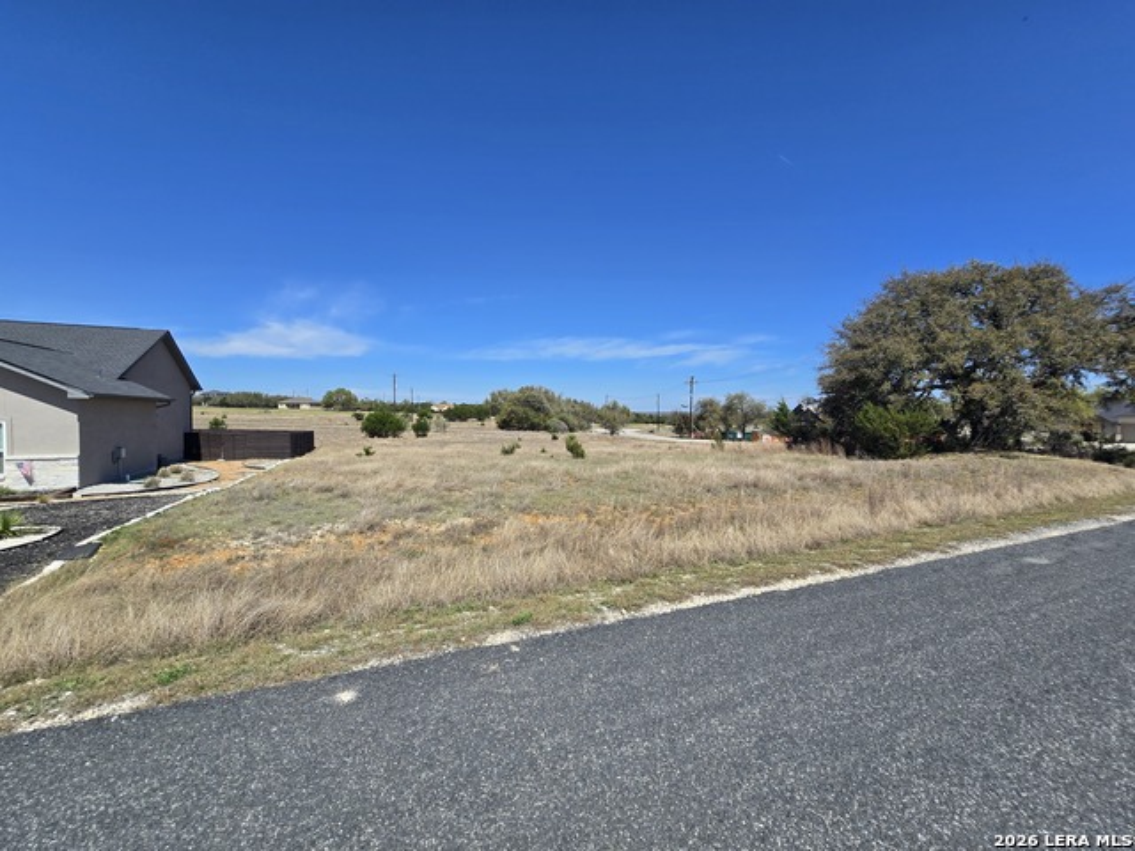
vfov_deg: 89.9
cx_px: 568
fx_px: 426
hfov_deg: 106.2
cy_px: 426
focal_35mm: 13
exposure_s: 1/2767
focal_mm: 2.2
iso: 50
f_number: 2.2
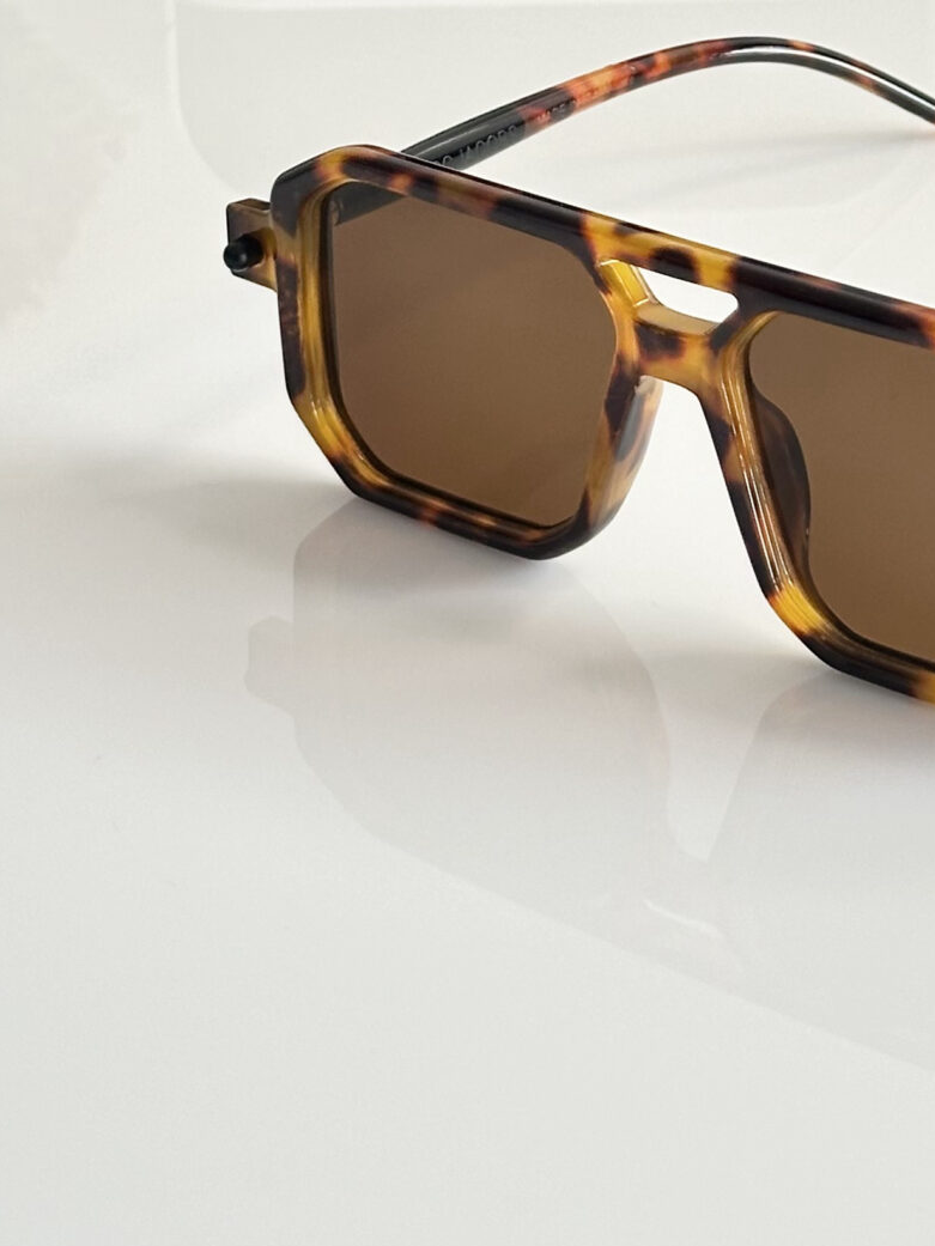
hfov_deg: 12.5
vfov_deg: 16.2
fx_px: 4249
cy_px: -86
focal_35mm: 118
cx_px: 727
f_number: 1.78
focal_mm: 6.86
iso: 80
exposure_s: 1/82
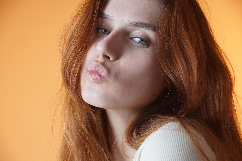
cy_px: 80
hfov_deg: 22.6
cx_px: 121
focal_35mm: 90
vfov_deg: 15.2
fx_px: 605
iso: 100
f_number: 5
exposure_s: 1/160
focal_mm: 60
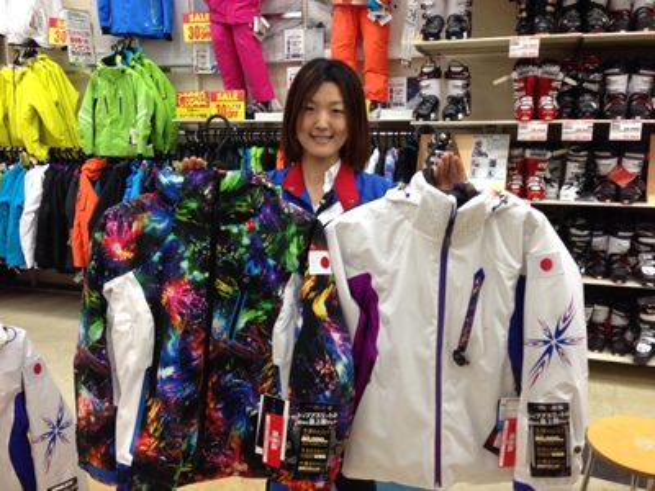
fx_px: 624
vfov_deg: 42.9
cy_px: 246
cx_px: 328
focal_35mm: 33
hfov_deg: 55.4
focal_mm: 4.12
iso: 50
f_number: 2.4
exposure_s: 1/24
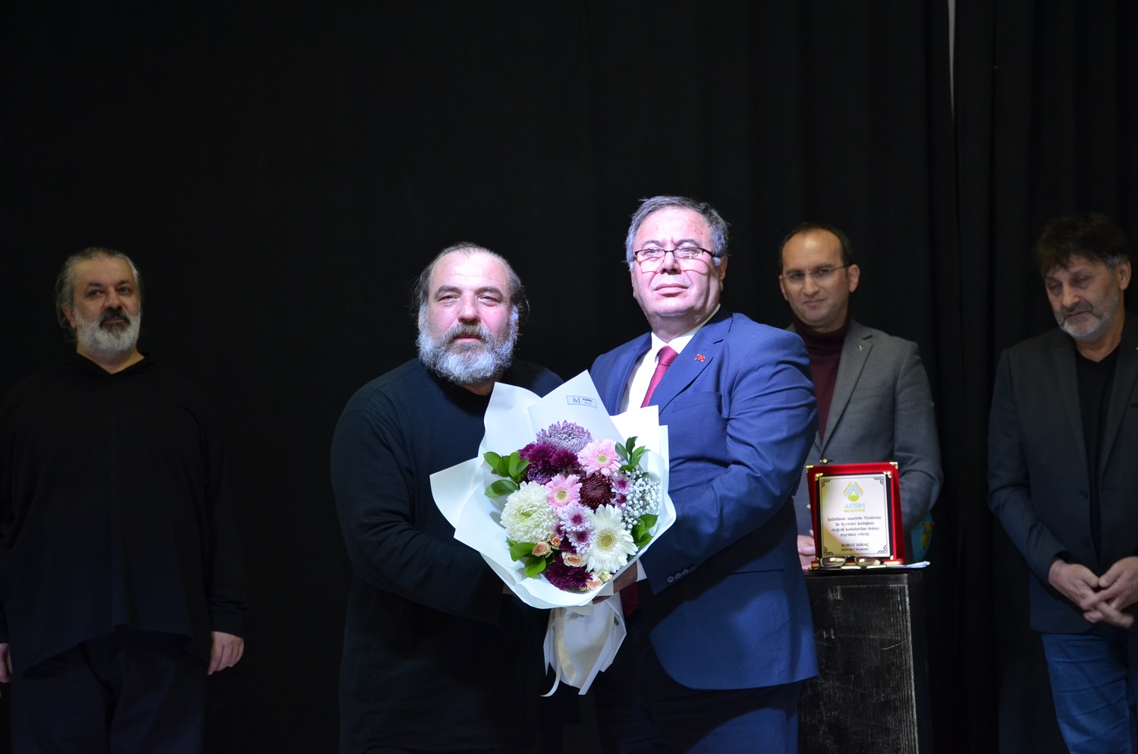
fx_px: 2366
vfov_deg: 18.1
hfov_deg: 27.0
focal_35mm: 75
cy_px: 377
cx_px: 569
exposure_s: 1/60
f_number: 4.8
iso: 800
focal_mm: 50
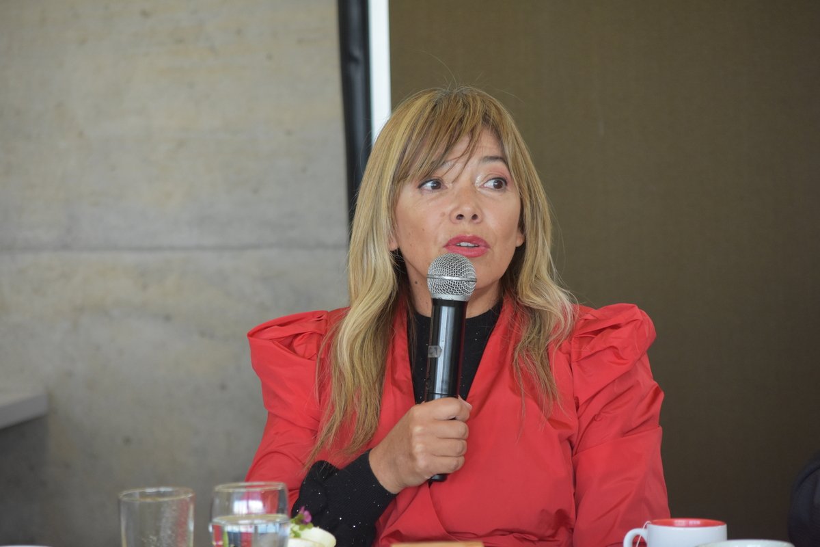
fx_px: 5125
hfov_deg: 9.1
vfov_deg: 6.1
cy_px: 274
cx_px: 410
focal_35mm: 225
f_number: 4.8
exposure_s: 1/250
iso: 1400
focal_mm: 150
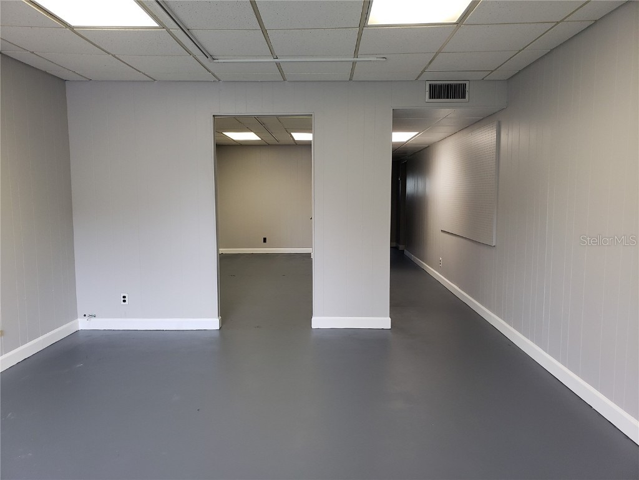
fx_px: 480
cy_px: 240
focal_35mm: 26
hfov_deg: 67.3
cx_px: 320
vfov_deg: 53.1
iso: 160
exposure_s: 1/60
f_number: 2.4
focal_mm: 4.3
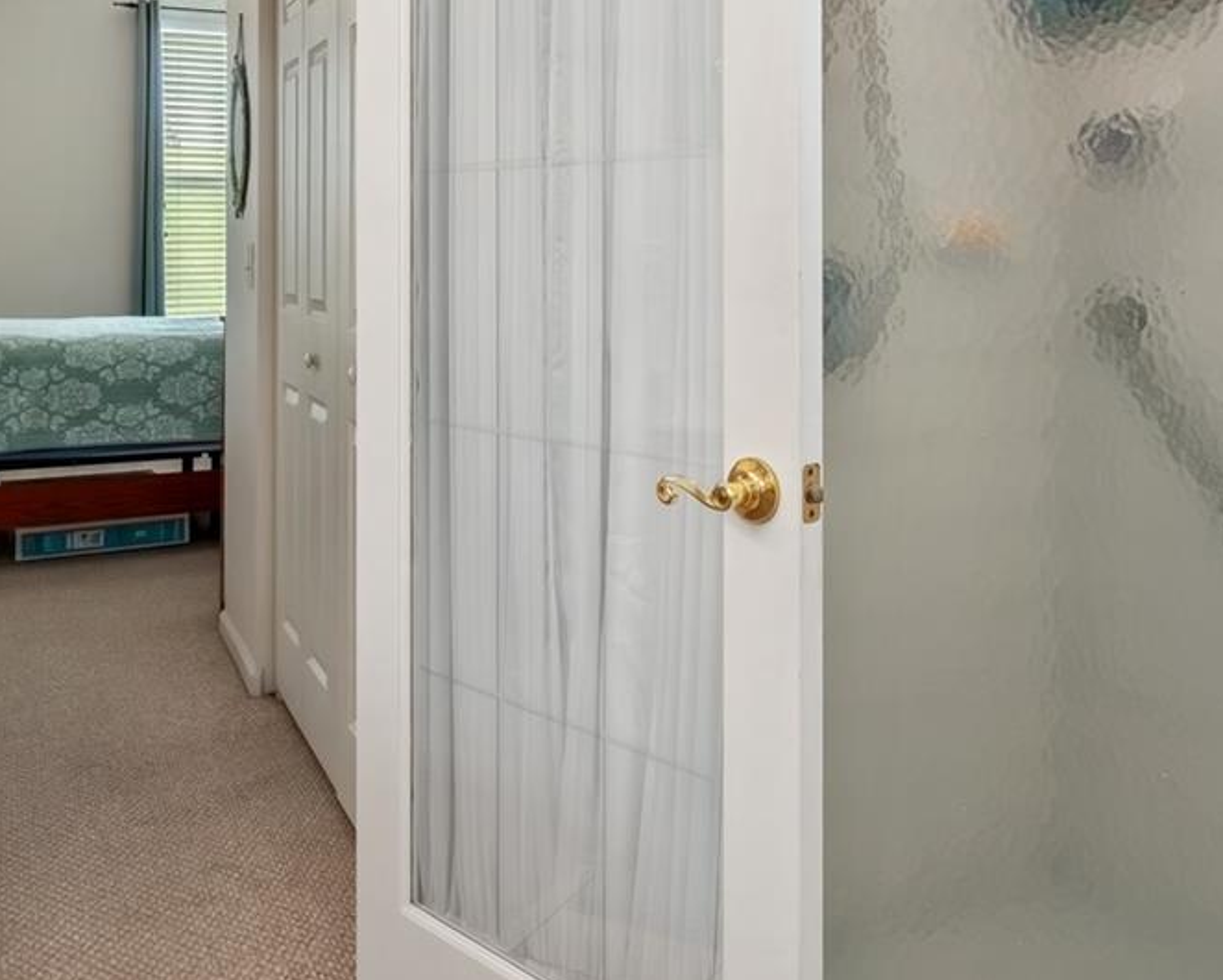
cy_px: 214
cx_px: 700
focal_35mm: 34
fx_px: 1231
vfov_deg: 41.7
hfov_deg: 52.6
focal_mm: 10
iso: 250
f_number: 9
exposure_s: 1/4
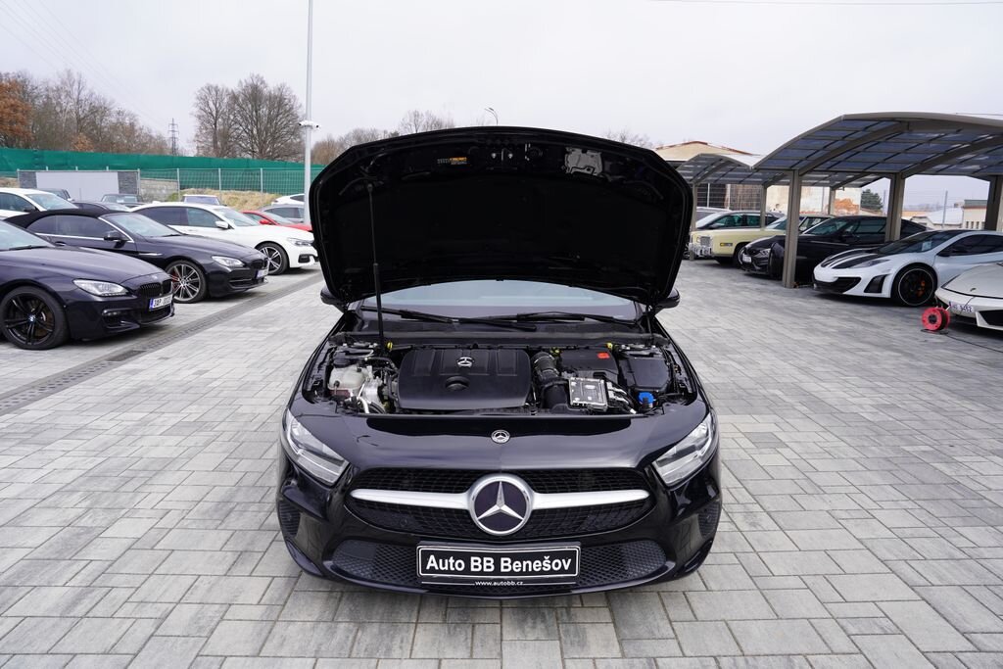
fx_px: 669
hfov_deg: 73.7
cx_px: 502
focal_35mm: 24
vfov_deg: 53.1
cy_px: 334
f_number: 6.3
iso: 100
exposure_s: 1/100
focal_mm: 24
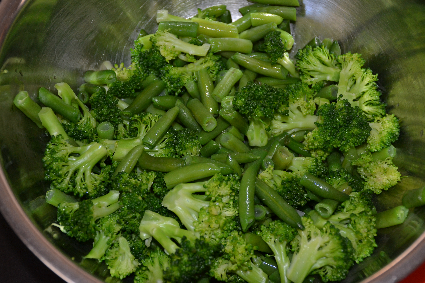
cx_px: 212
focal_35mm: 60
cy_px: 142
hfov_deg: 33.4
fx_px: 708
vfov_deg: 22.6
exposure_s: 1/60
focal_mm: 40
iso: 720
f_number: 4.5
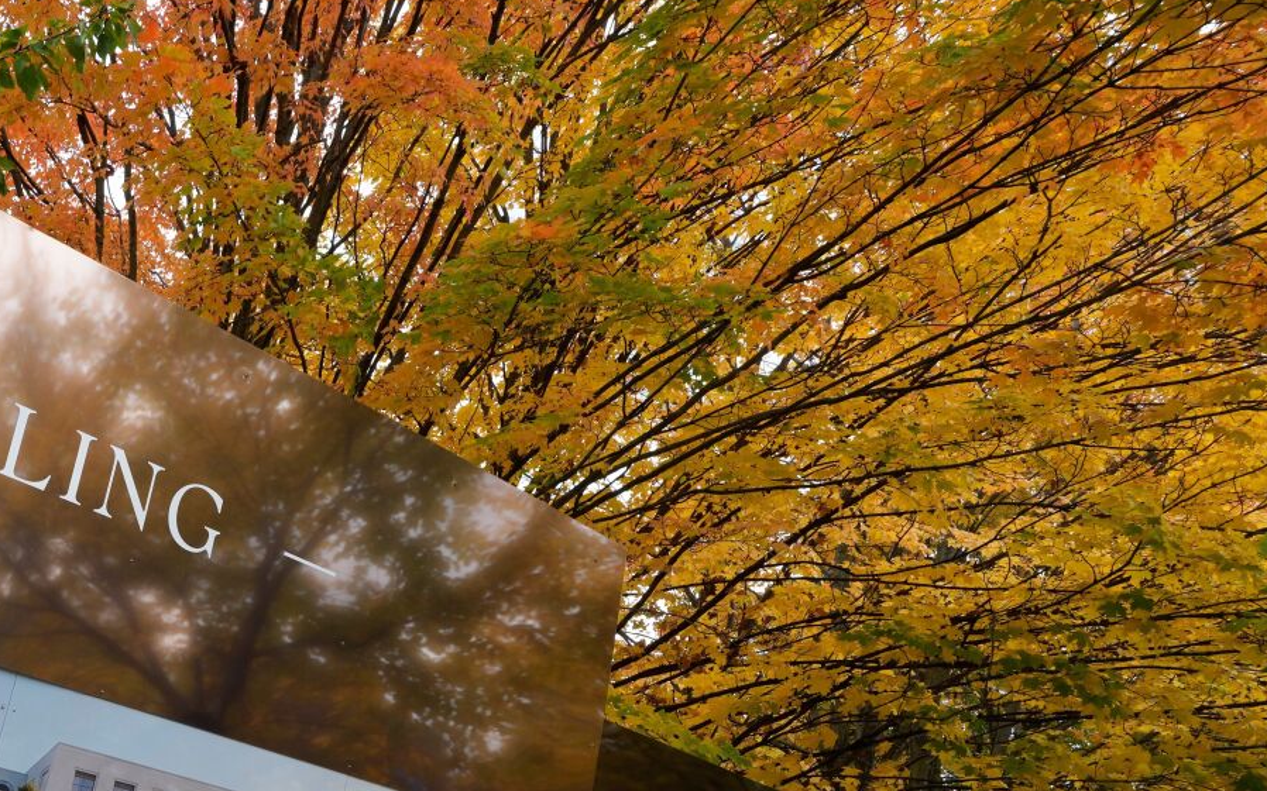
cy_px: 627
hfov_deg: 58.3
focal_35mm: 24
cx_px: 30
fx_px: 829
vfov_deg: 48.3
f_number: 10
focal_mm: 12
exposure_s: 1/125
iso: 400
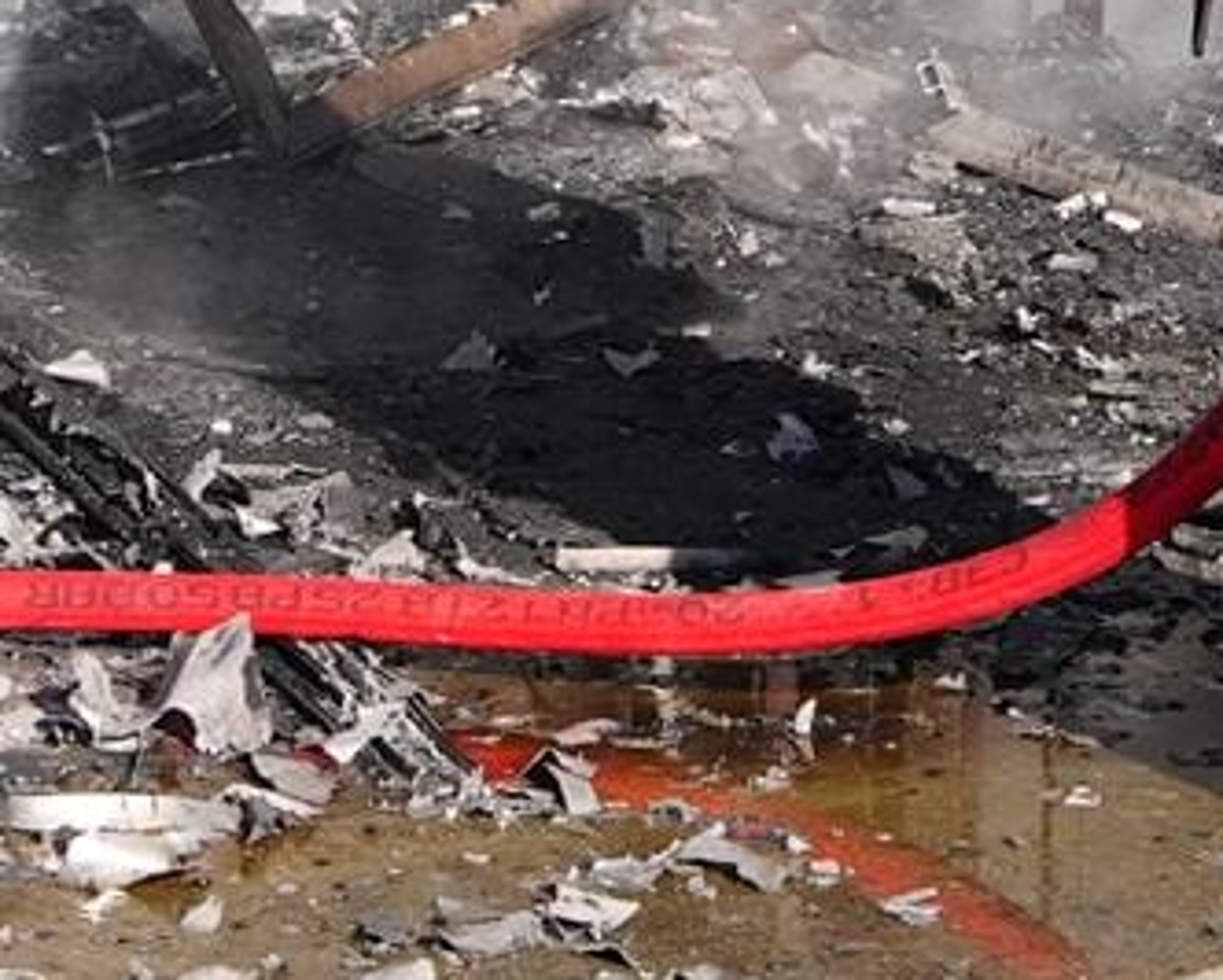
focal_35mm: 190
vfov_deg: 8.0
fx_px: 6881
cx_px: 884
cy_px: -496
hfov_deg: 10.1
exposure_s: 1/8000
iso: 800
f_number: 2.8
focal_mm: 42
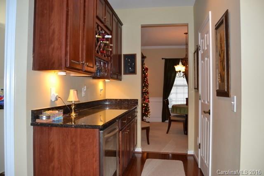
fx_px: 198
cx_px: 132
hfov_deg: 67.4
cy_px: 88
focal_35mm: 27
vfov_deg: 48.0
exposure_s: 1/60
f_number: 3.5
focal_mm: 18
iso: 640
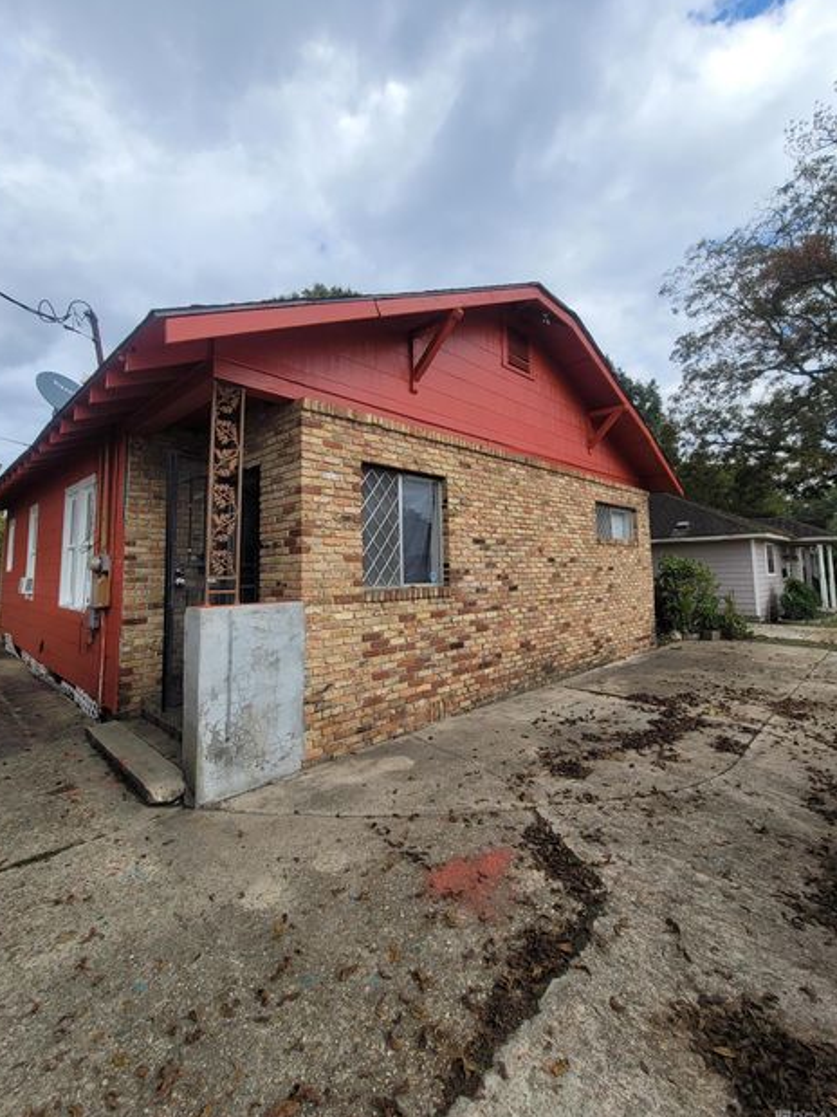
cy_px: 524
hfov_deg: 85.6
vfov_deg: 101.9
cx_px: 426
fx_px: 452
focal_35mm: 14
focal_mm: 2.2
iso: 64
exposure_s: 1/1441
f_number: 2.2
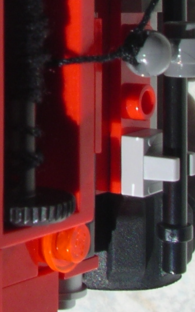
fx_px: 1063
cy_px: 0
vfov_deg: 16.4
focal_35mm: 125
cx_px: -97
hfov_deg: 10.2
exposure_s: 1/200
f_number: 6.9
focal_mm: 5.7
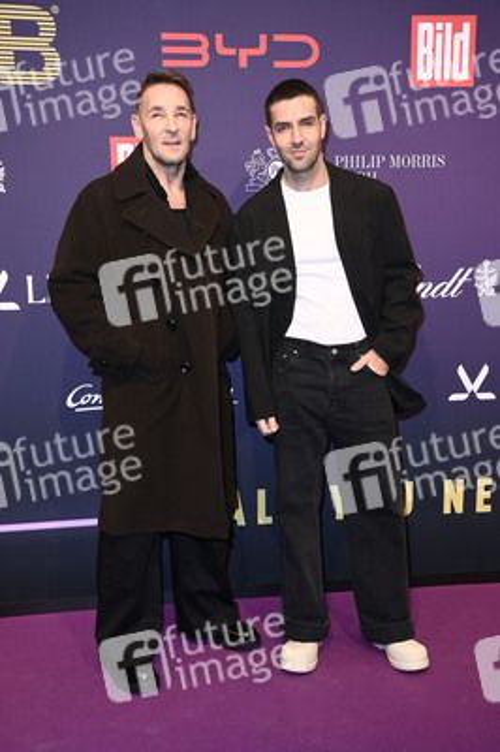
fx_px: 835
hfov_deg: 33.3
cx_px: 250
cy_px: 376
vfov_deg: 48.5
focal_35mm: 40
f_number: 5.6
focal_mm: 40
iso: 500
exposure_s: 1/250
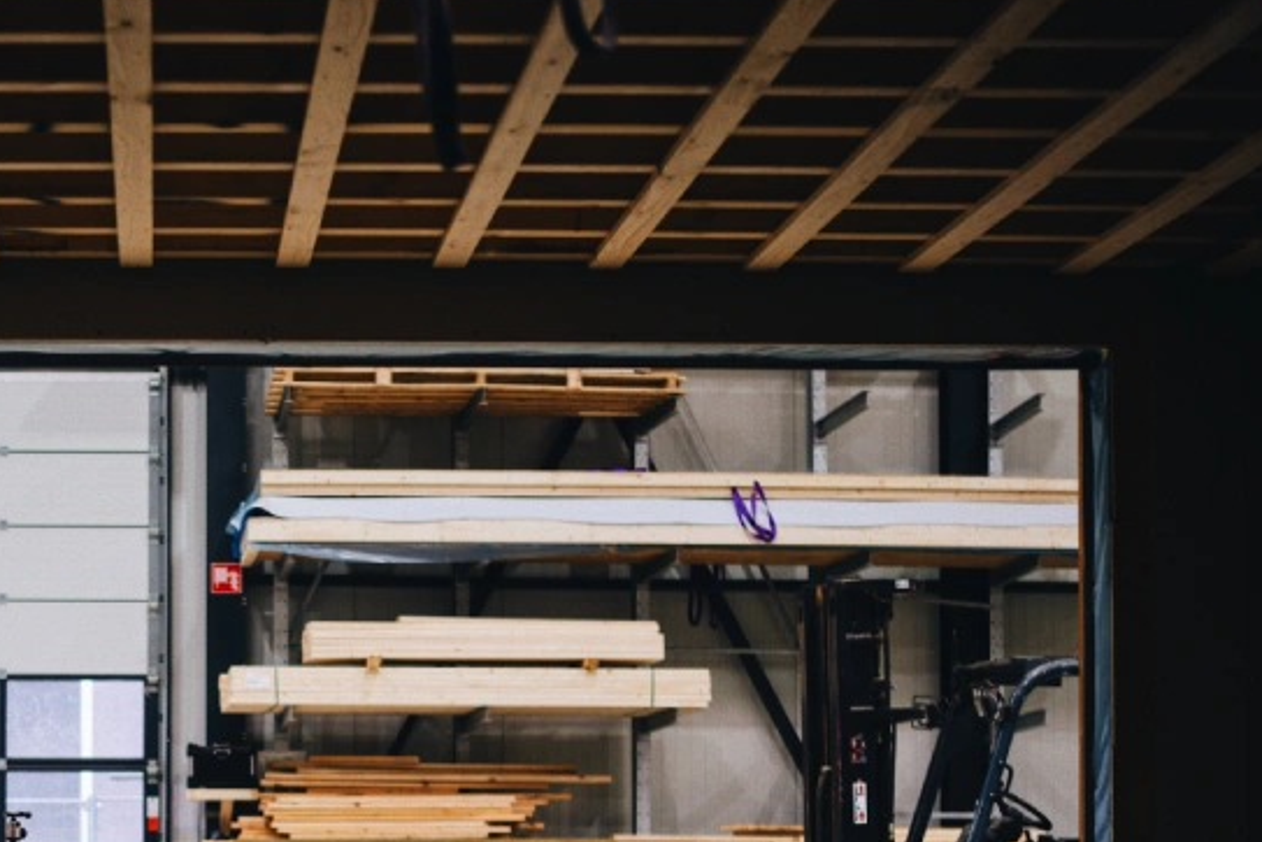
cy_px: 822
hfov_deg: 23.8
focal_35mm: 83
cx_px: 112
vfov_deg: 16.2
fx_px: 2909
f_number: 1.2
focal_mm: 27
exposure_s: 1/250
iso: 125
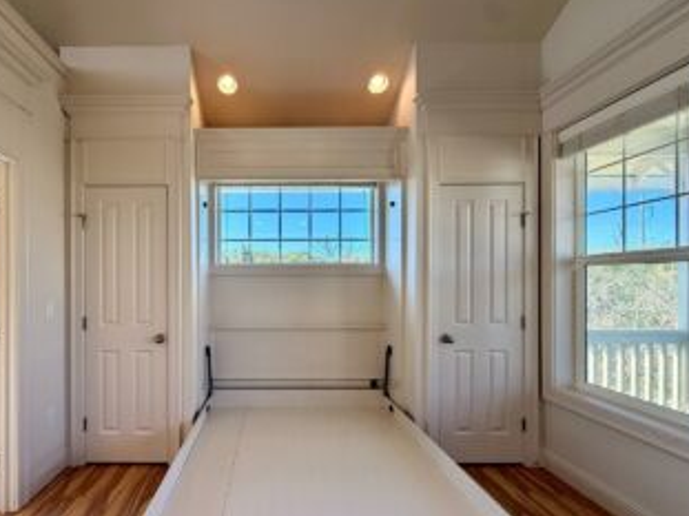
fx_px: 358
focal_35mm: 18
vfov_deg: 71.4
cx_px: 270
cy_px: 283
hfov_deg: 86.5
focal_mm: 2.22
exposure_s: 1/154
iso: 50
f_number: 2.2
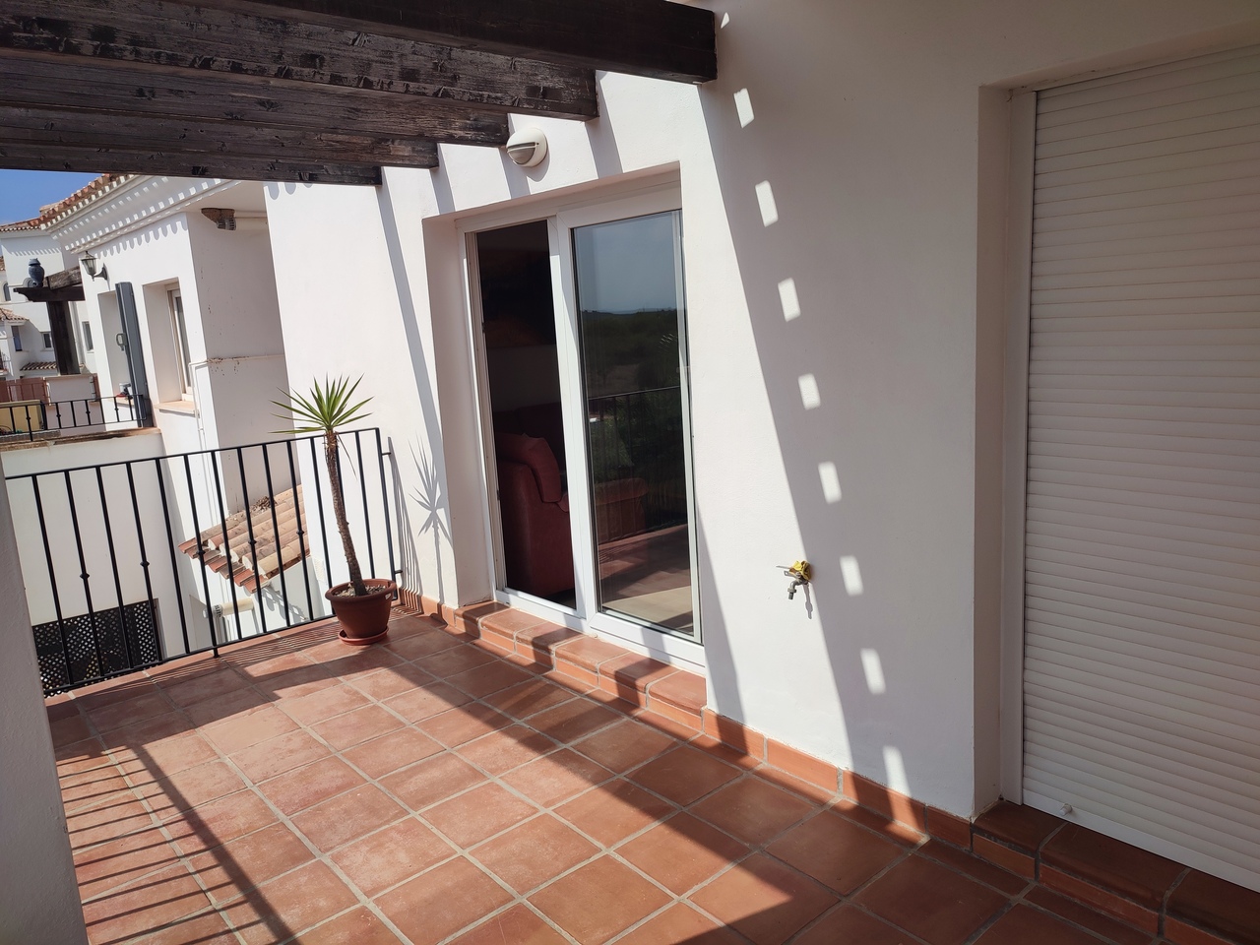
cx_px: 630
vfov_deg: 54.9
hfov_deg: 69.4
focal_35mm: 25
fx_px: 910
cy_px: 472
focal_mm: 6.04
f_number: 1.9
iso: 50
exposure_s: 1/1284
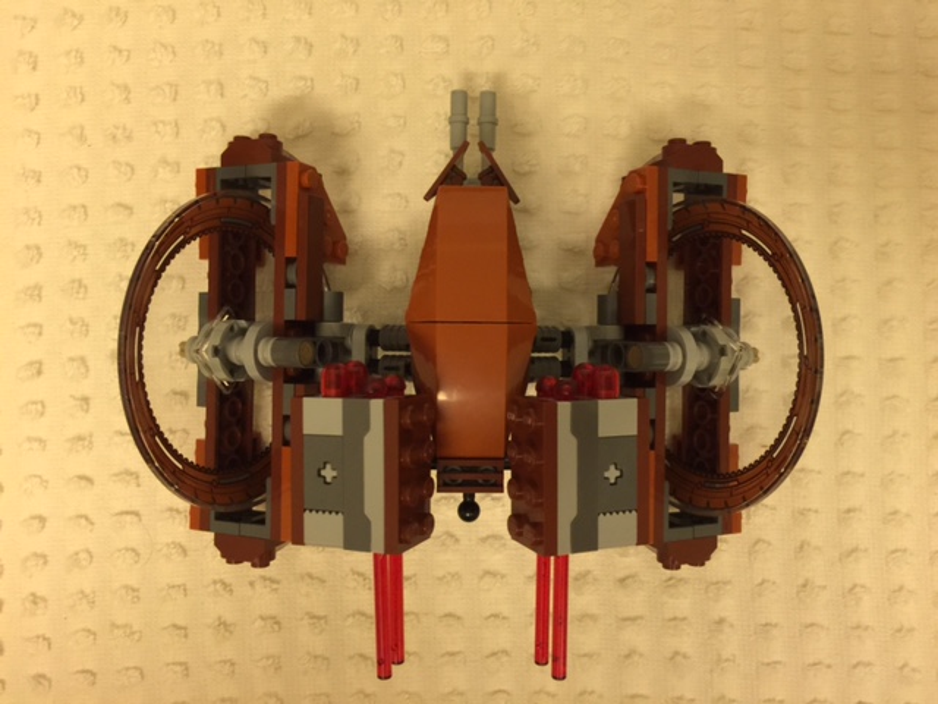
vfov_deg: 48.2
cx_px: 469
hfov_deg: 61.7
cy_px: 352
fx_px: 786
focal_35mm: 29
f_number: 2.2
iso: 64
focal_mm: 4.15
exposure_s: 1/4
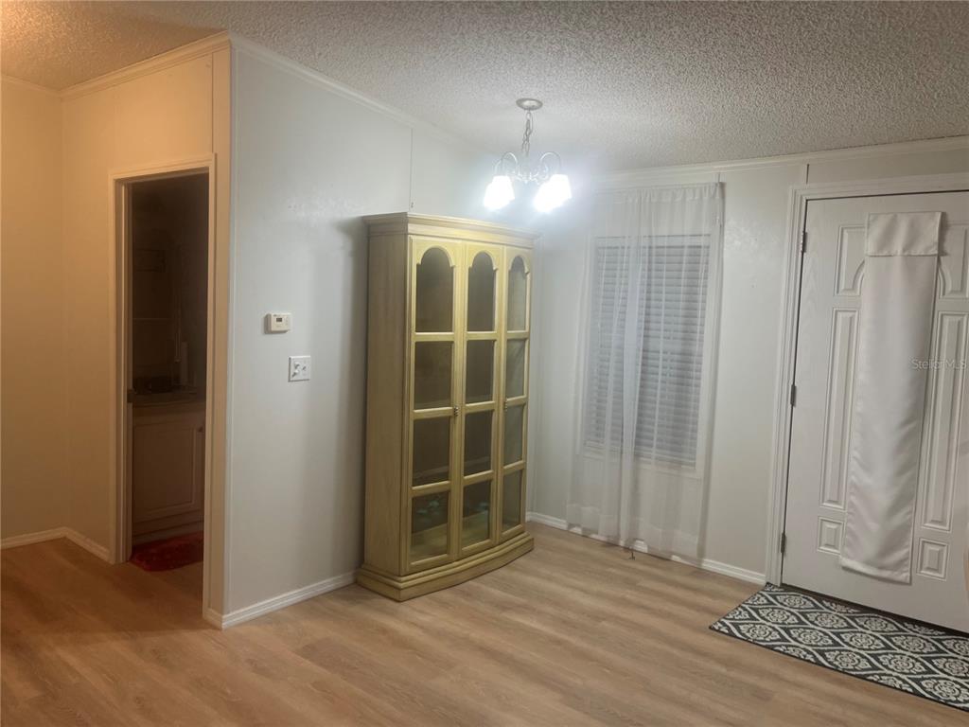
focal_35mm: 26
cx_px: 484
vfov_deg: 53.1
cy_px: 364
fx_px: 728
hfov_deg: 67.3
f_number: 1.6
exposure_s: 1/60
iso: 64
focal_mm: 5.1
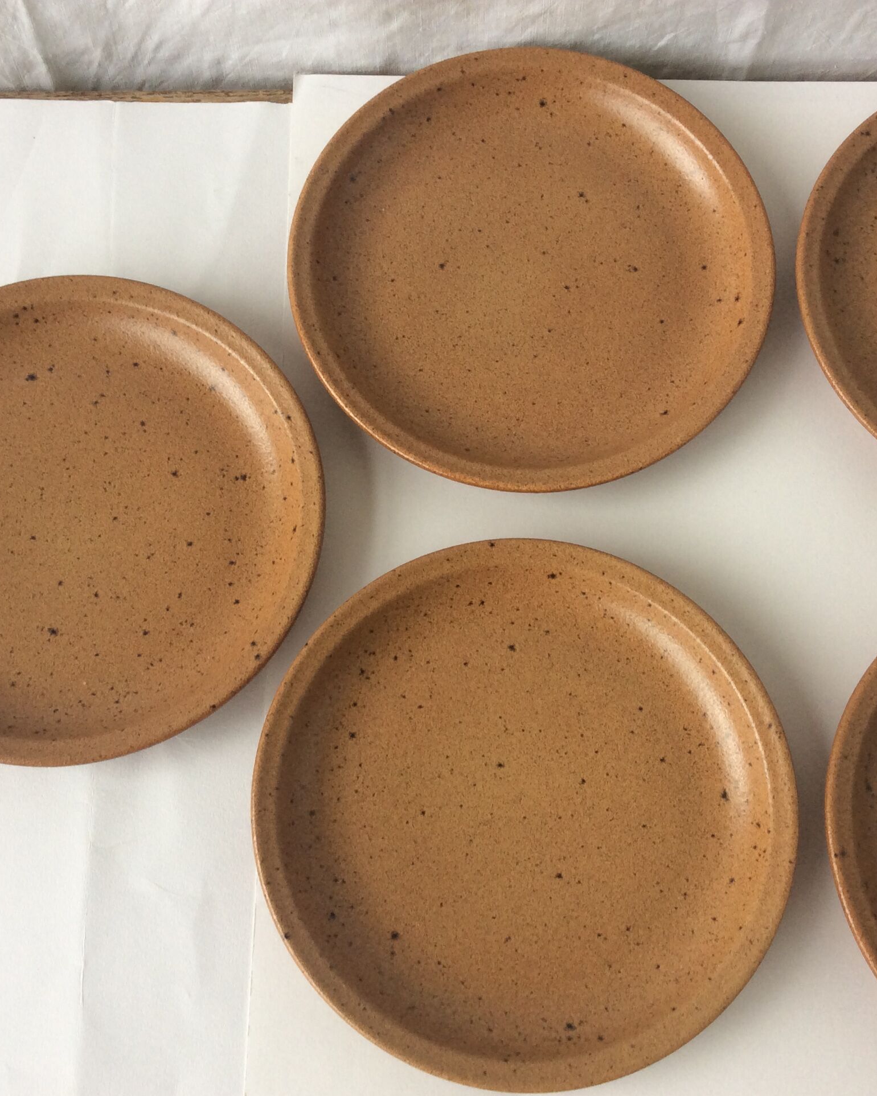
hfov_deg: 35.7
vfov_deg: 43.8
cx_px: 433
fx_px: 1363
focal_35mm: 42
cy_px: 549
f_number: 2.4
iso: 32
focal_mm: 3.3
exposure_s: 1/33
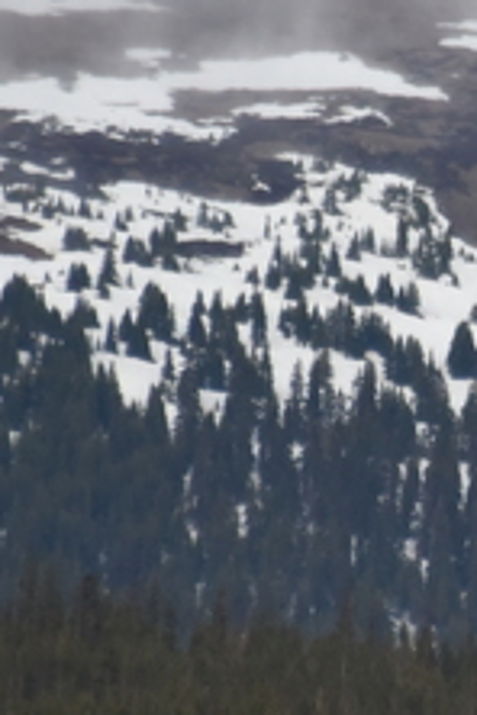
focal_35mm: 1731
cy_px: 283
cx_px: 712
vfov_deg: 1.2
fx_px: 34401
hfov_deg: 0.8
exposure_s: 1/640
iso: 1400
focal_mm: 300
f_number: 5.6
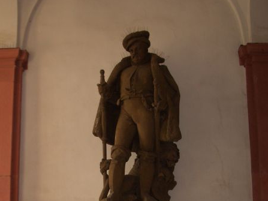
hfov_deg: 34.9
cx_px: 134
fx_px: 426
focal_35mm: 55
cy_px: 178
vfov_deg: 25.8
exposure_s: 1/60
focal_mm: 6.8
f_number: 2.8
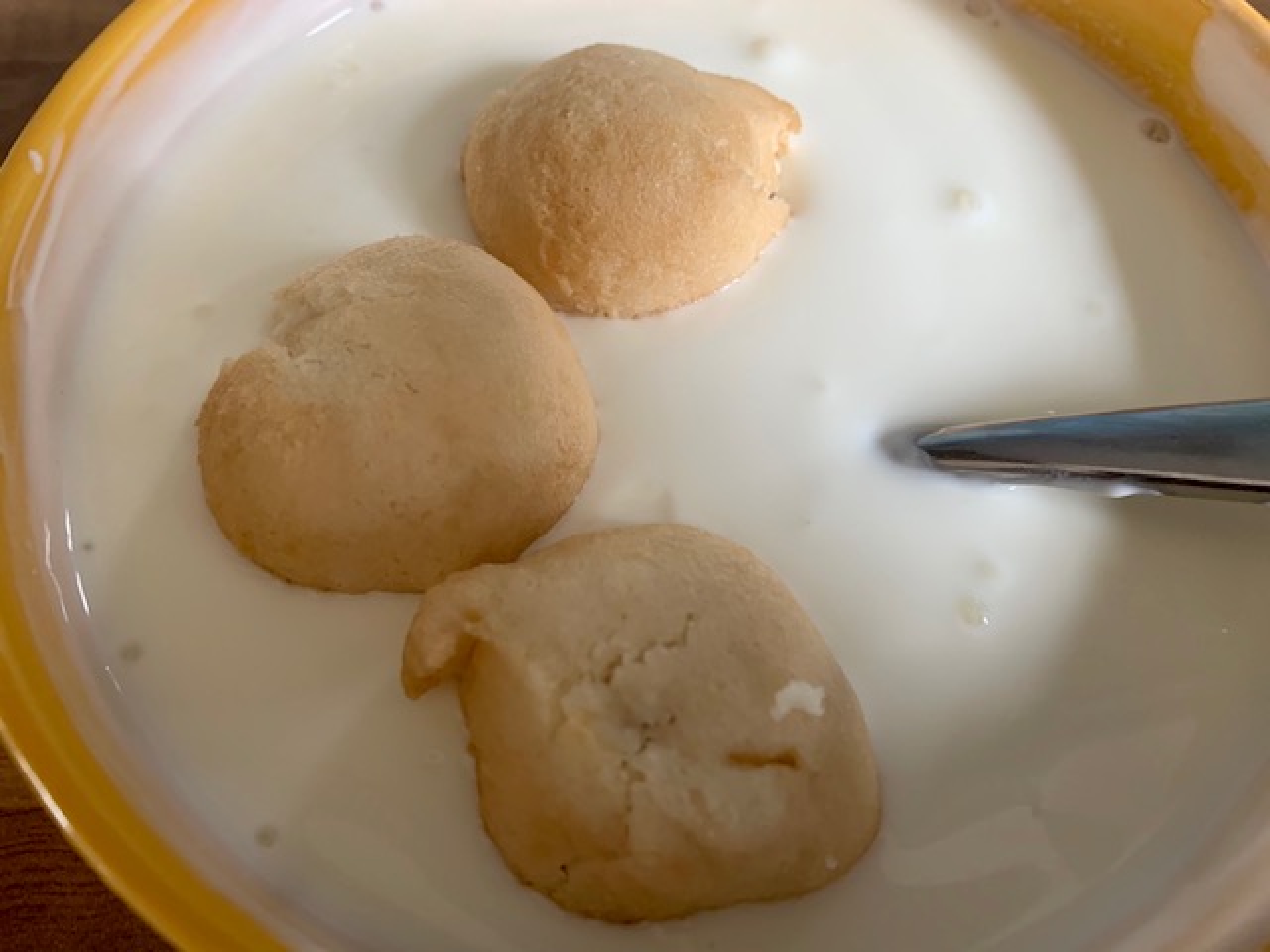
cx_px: 635
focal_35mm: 26
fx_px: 954
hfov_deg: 67.3
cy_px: 476
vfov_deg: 53.1
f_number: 1.8
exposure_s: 1/60
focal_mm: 4.25
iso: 160
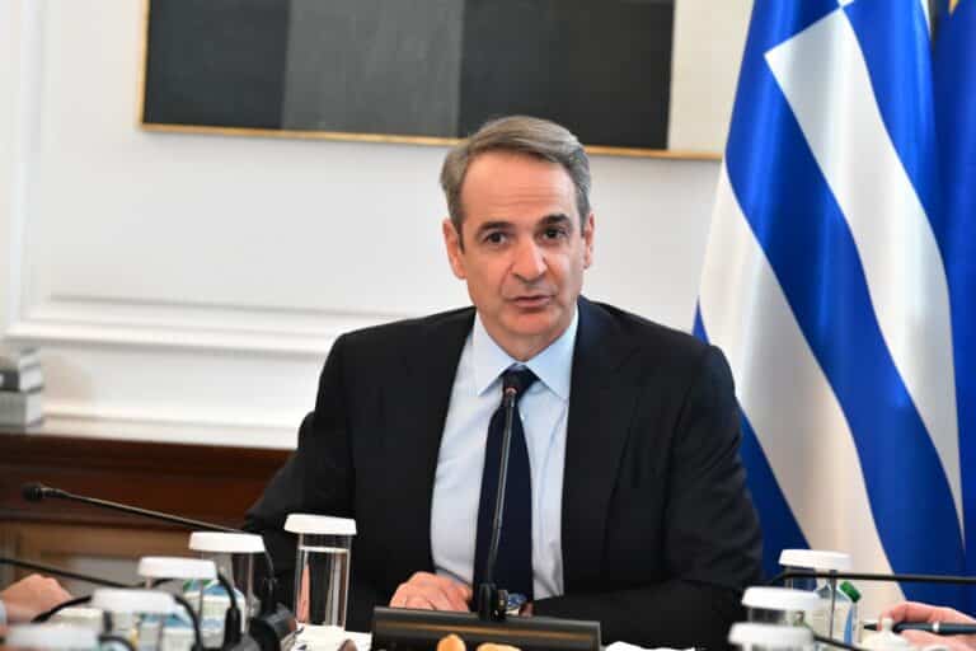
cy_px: 326
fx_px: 8133
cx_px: 488
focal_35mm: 300
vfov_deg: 4.6
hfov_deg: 6.9
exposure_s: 1/400
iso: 8000
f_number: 4.5
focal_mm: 200
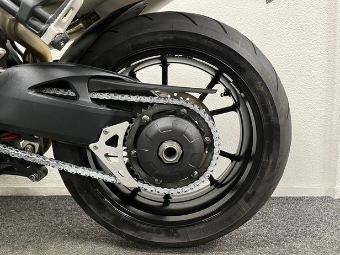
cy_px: 131
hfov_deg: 65.3
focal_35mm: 27
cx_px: 166
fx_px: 265
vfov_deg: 51.3
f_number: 1.6
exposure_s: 1/50
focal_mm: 5.1
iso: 500
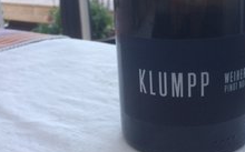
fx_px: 374
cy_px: 58
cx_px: 199
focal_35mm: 56
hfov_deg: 35.1
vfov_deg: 23.0
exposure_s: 1/33
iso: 40
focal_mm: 4.15
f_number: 2.2
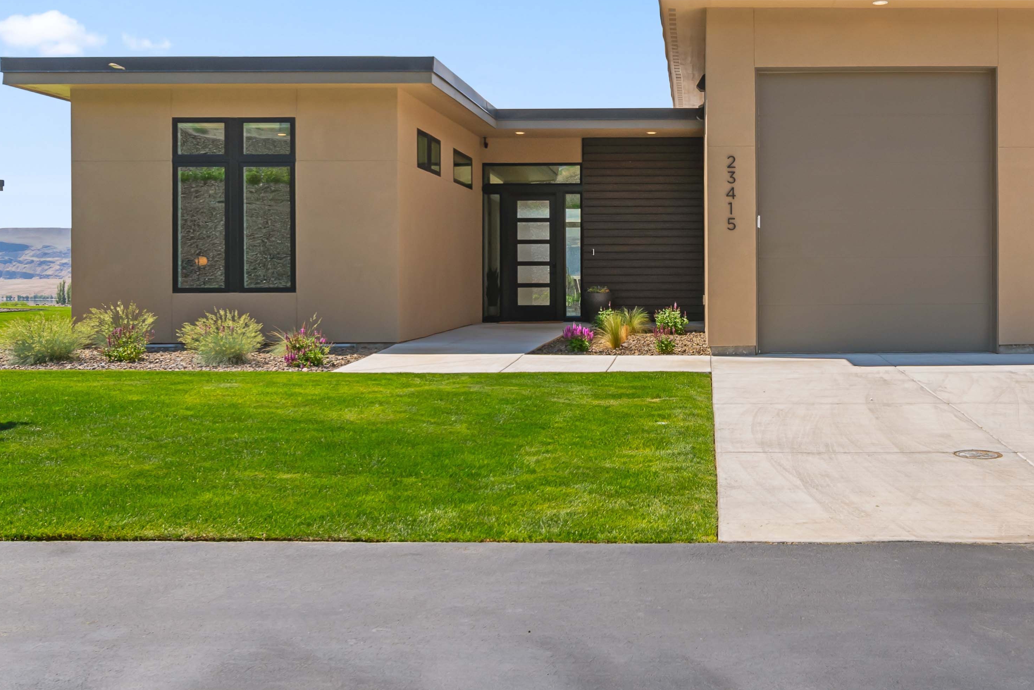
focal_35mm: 41
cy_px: 274
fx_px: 1178
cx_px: 718
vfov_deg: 32.6
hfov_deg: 46.4
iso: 100
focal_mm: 20
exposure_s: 1/640
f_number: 8
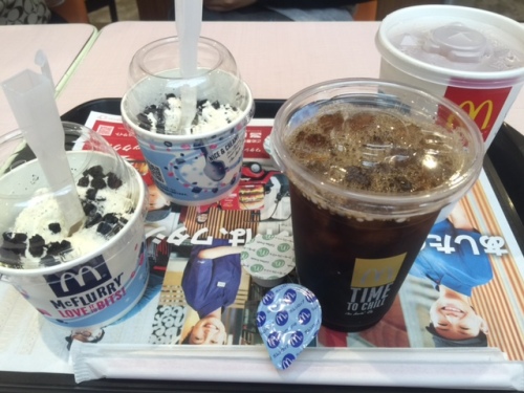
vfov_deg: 48.2
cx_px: 262
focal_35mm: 29
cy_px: 196
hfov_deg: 61.7
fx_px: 439
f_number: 2.2
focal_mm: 4.15
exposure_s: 1/40
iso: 32
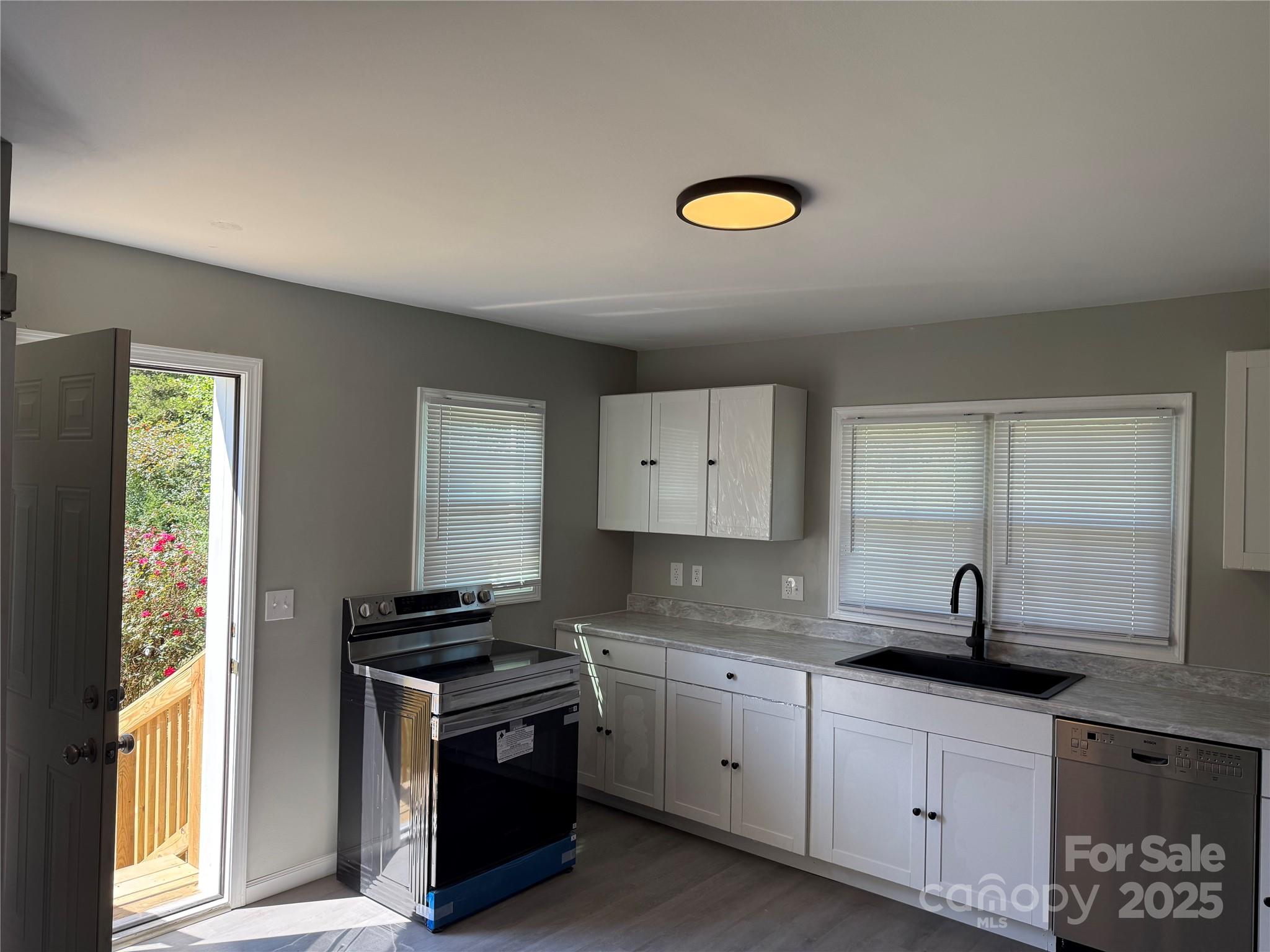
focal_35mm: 24
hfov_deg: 71.6
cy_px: 476
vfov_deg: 56.8
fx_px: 881
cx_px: 635
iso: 100
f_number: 1.78
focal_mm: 6.76
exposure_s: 1/387
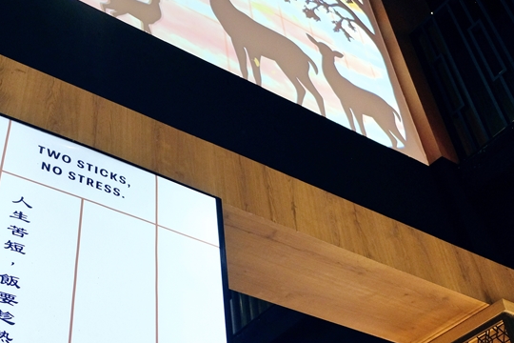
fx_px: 714
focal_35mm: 50
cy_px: 81
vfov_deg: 26.6
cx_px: 190
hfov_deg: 39.3
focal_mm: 18
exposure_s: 1/52
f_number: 2.8
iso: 800
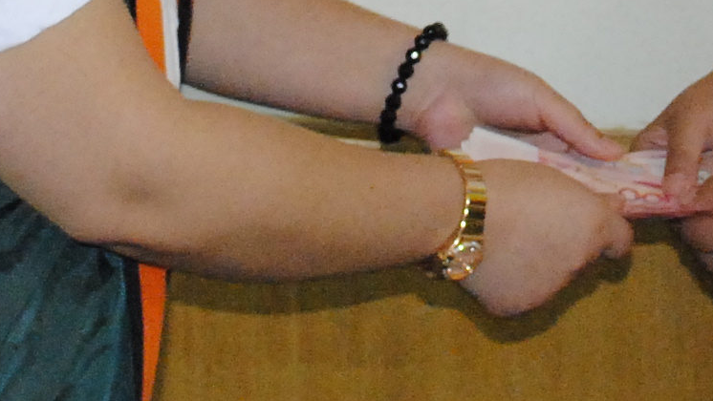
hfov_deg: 14.6
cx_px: 513
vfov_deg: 7.8
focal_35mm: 147
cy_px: -454
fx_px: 2780
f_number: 5.6
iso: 1600
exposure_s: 1/60
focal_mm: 18
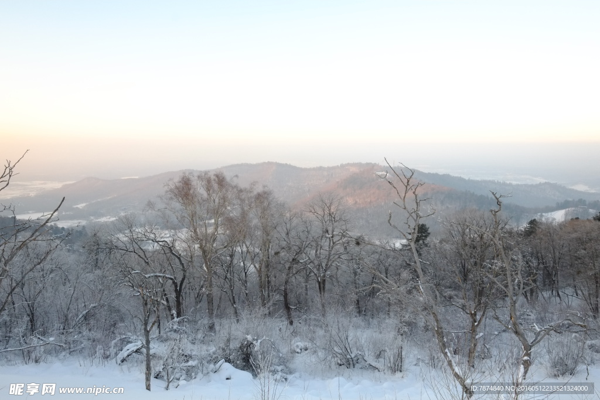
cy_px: 200
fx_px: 350
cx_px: 300
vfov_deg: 59.5
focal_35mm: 21
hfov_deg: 81.2
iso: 1600
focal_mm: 14
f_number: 11
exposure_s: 1/100
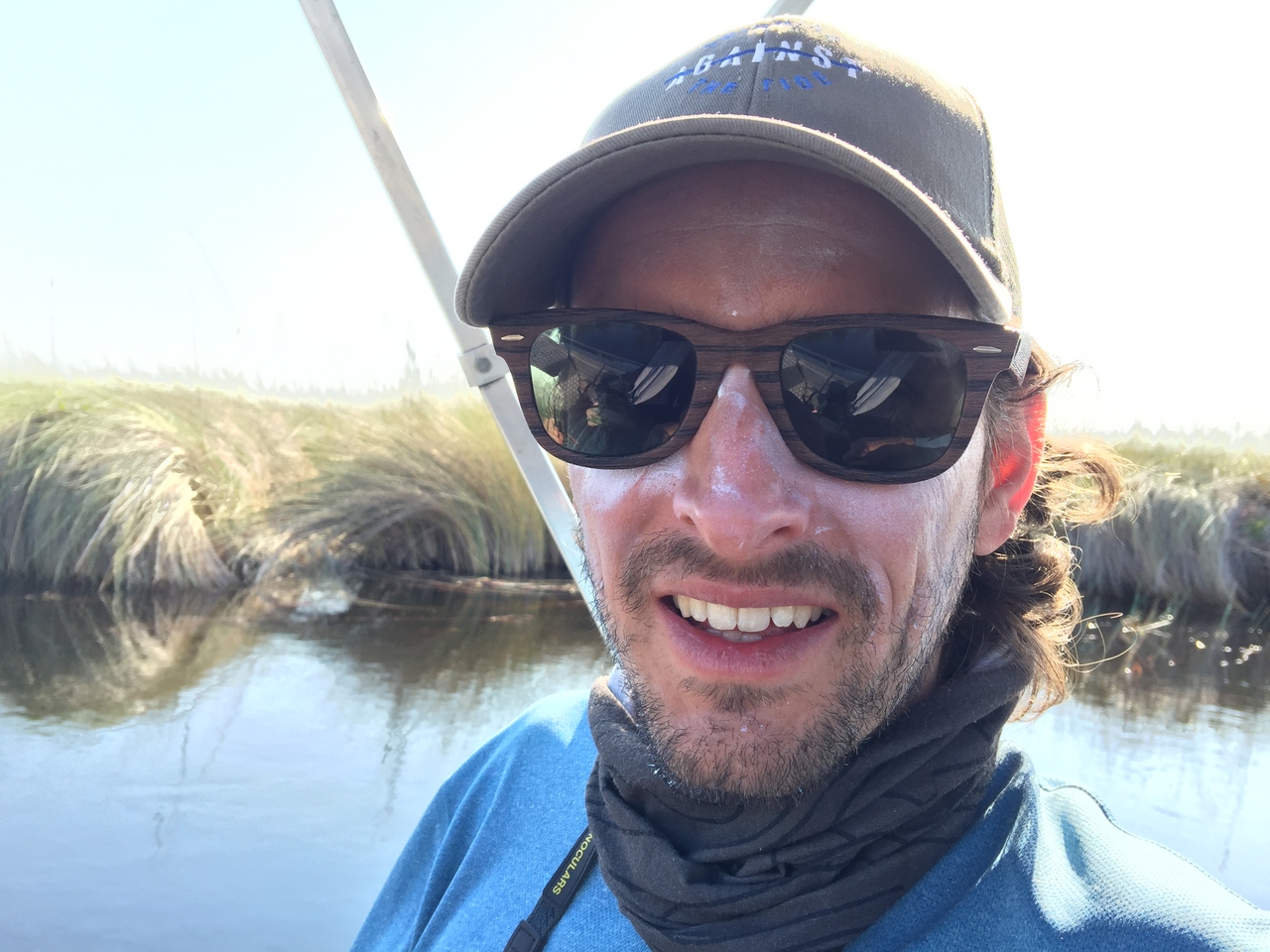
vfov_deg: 48.2
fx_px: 1064
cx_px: 635
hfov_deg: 61.7
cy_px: 476
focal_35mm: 29
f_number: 2.2
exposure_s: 1/299
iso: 32
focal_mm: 4.15
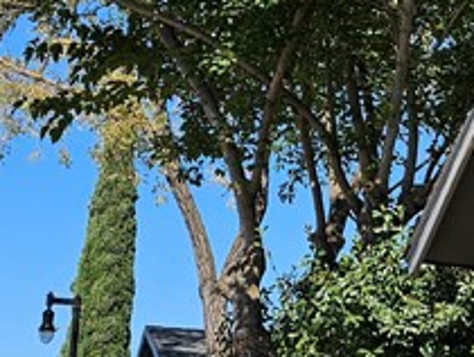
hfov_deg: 15.4
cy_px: 301
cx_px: 817
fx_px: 1535
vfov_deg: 13.2
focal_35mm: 112
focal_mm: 6.3
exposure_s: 1/686
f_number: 1.7
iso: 10
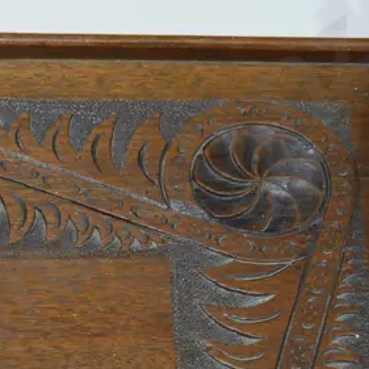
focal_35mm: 161
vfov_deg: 10.7
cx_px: -177
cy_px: 441
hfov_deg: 10.5
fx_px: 1942
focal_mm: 25
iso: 500
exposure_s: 1/60
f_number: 5.3
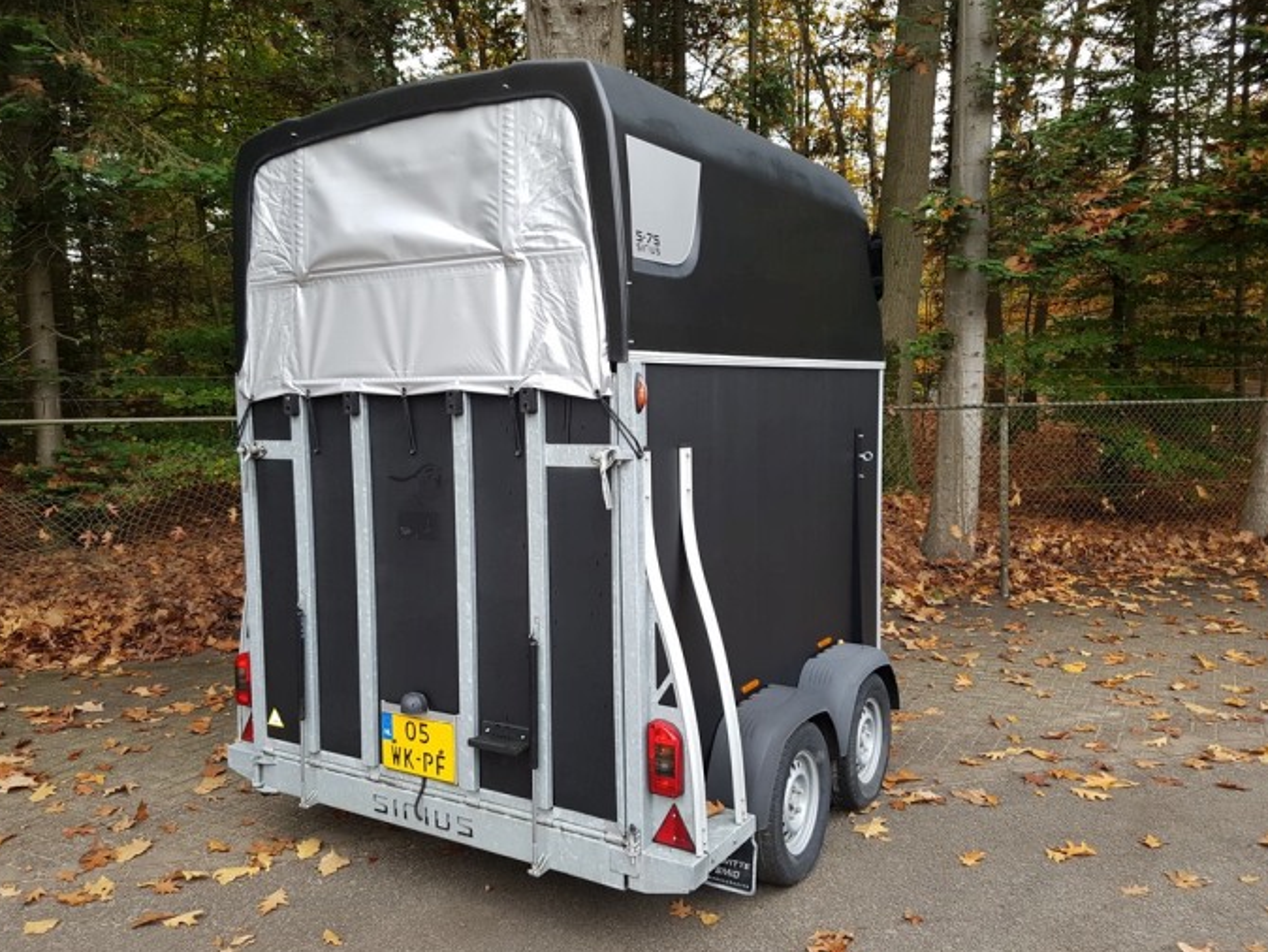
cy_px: 477
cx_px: 630
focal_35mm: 27
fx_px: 989
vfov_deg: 51.4
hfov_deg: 65.3
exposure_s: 1/100
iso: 80
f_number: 1.7
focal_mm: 4.2
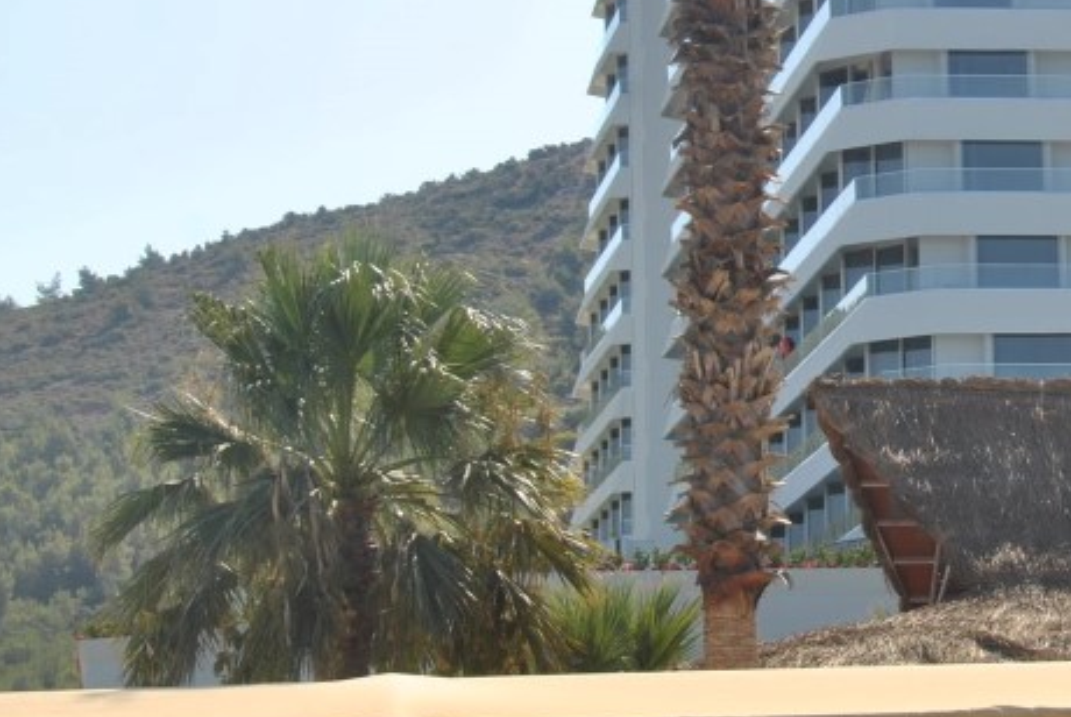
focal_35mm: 157
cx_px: 1177
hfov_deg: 12.8
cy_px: 186
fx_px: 4677
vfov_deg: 8.8
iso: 100
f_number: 10
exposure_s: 1/200
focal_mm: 42
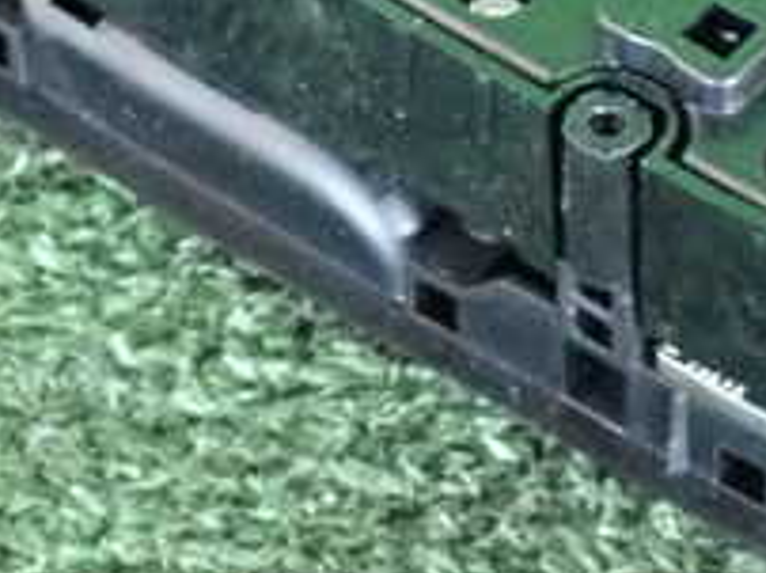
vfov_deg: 6.0
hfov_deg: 8.1
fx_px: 5393
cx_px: 425
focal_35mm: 244
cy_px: -125
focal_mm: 14.62
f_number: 4.3
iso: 5000
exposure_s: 1/125
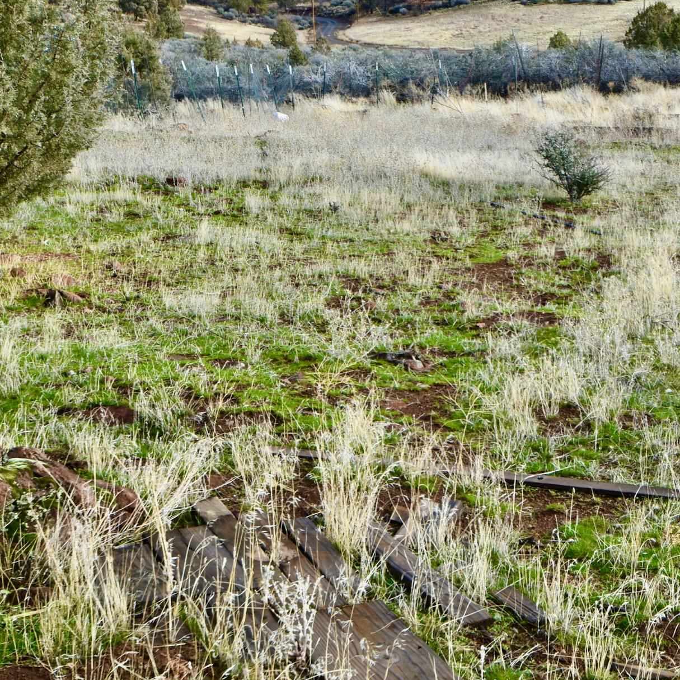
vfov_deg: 27.3
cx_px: 601
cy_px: 284
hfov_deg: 26.5
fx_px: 1400
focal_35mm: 63
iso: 100
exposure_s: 1/125
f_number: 8
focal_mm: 24
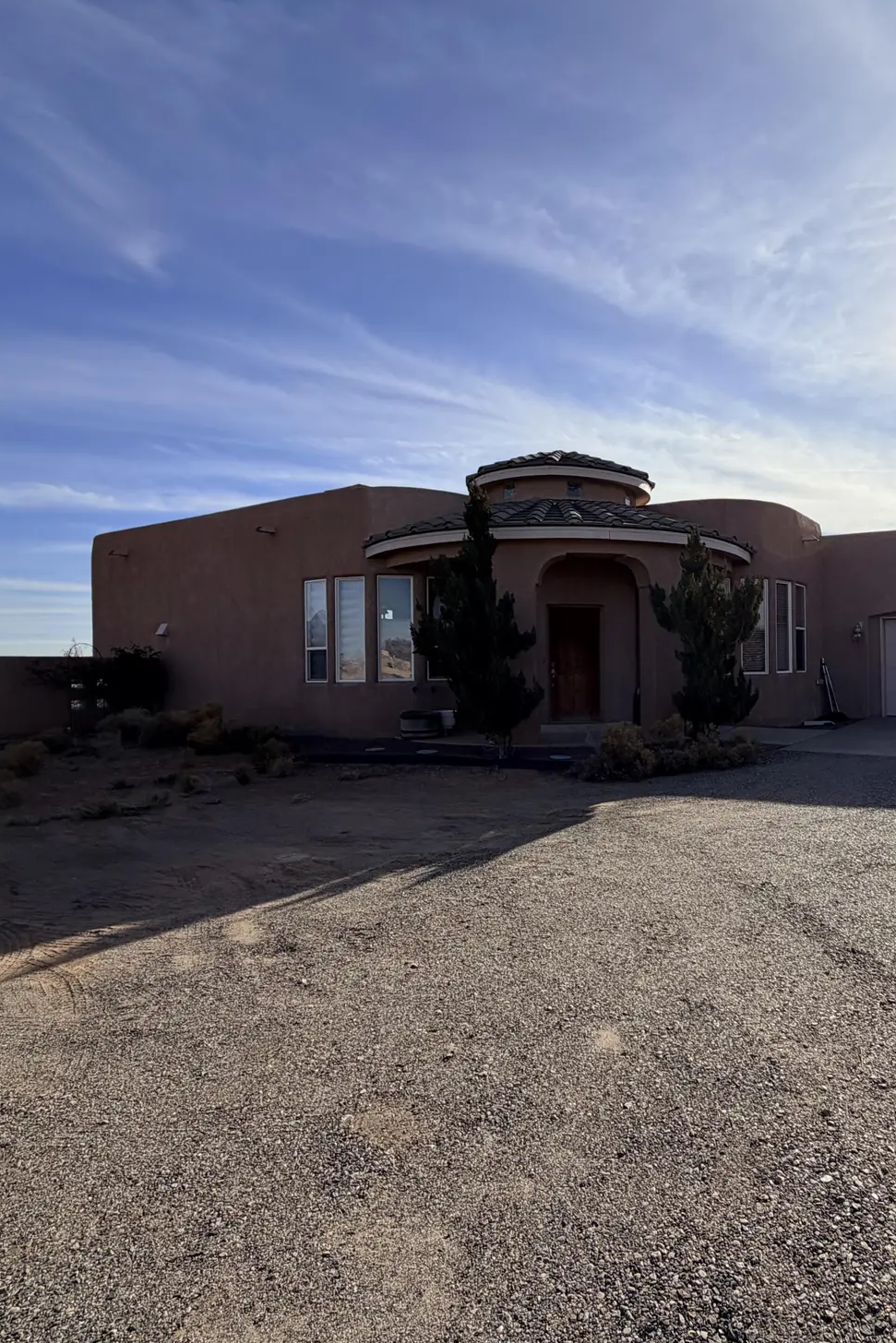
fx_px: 746
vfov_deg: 84.0
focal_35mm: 20
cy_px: 667
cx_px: 643
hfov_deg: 59.5
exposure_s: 1/1613
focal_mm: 2.22
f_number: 2.2
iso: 25
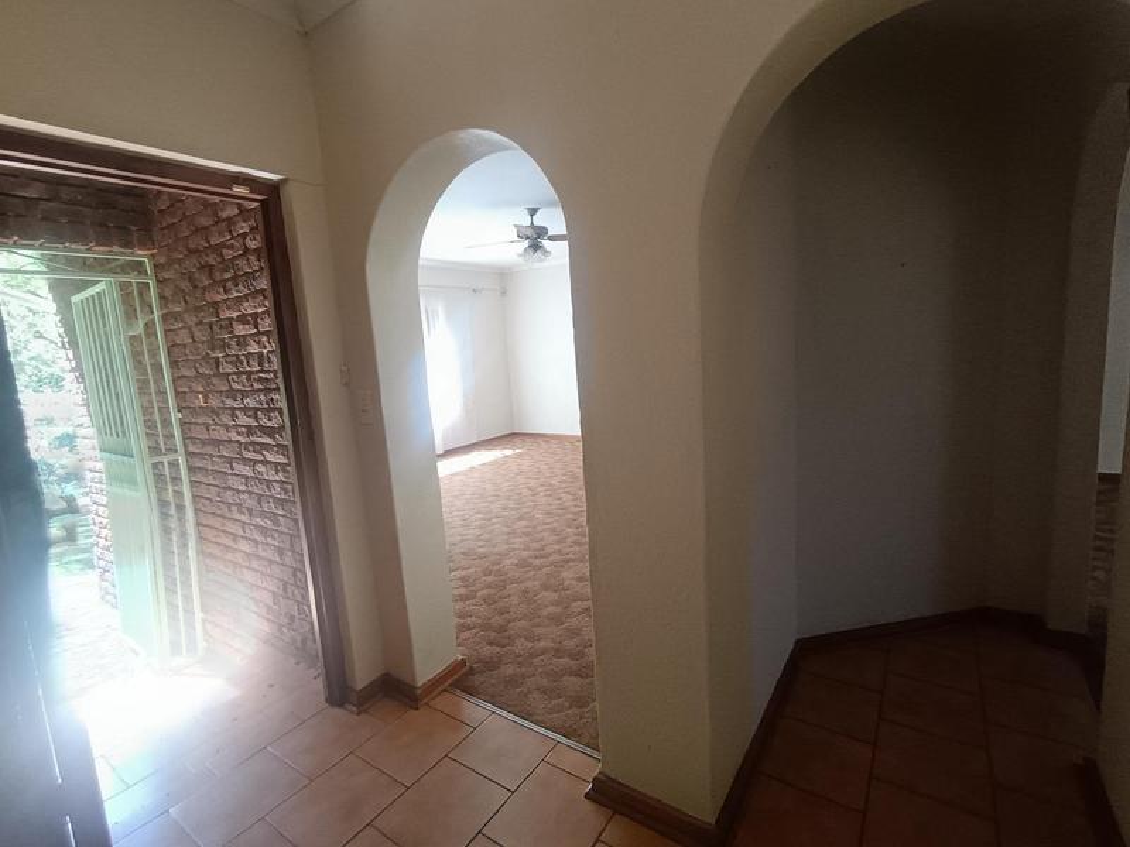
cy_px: 424
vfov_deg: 74.7
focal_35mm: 17
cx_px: 565
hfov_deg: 91.0
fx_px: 555
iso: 393
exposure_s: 1/50
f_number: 2.2
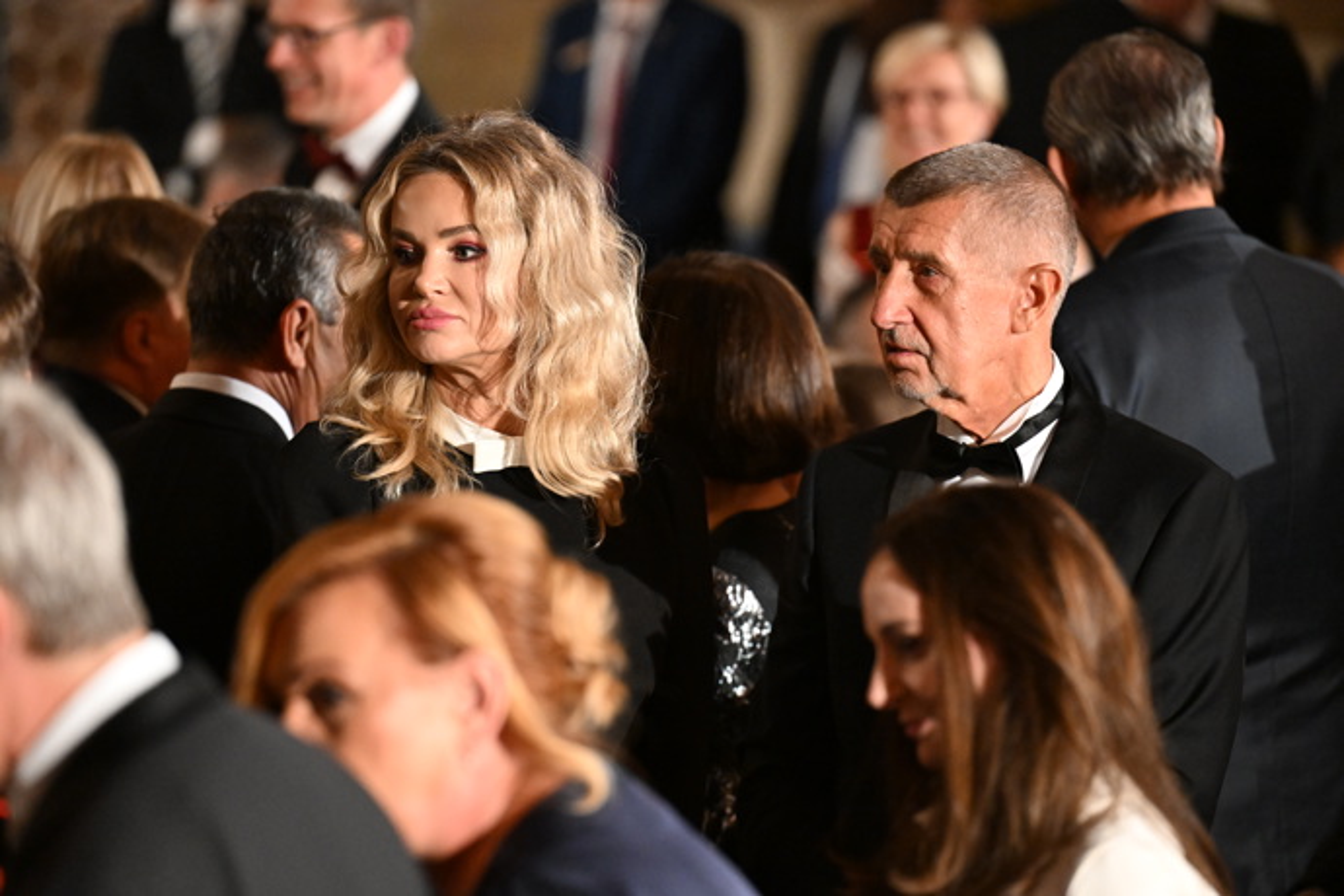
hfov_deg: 10.3
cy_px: 448
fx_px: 7466
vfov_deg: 6.9
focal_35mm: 200
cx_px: 672
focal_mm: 200
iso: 8000
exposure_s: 1/200
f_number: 3.5
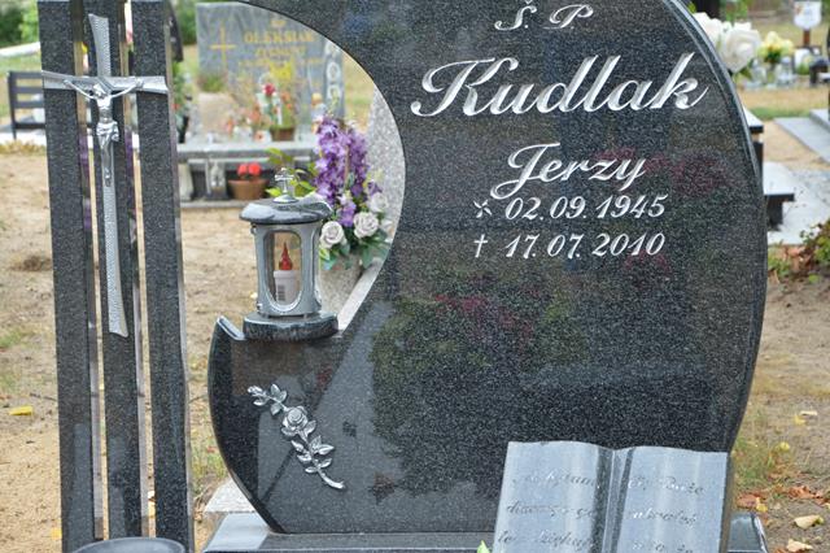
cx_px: 415
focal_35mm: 93
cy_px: 276
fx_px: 2143
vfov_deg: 14.7
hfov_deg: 21.9
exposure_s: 1/125
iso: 400
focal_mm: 62
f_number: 5.6
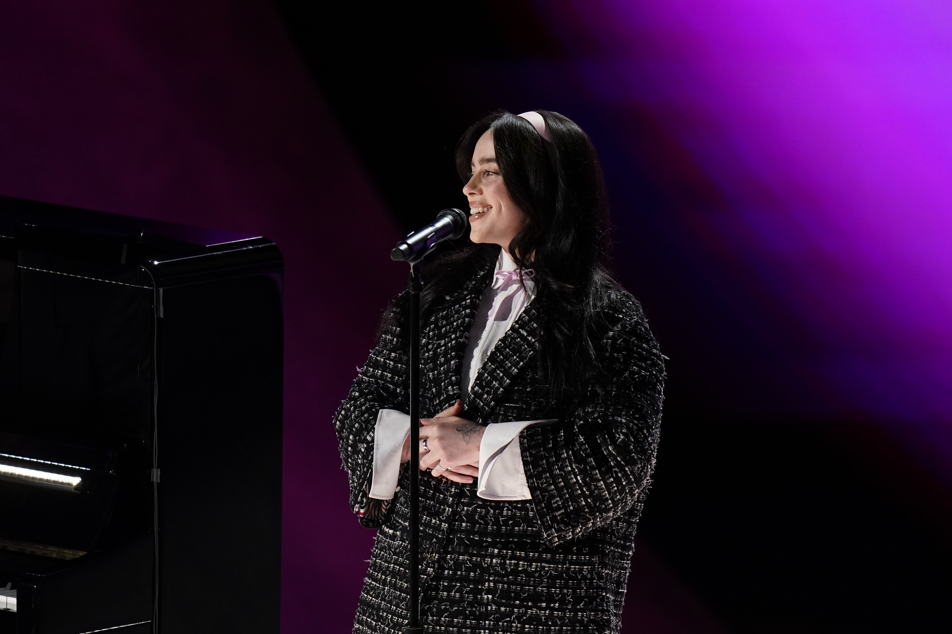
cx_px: 476
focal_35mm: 600
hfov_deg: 3.4
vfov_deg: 2.3
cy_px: 317
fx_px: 15865
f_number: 2.8
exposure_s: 1/400
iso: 2500
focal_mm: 400
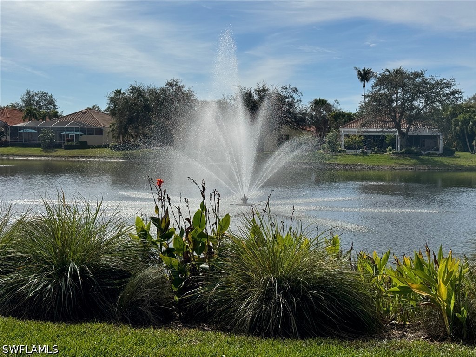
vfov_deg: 30.3
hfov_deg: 39.7
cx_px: 238
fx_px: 660
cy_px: 178
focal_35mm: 48
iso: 64
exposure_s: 1/9009
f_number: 1.78
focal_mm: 6.76
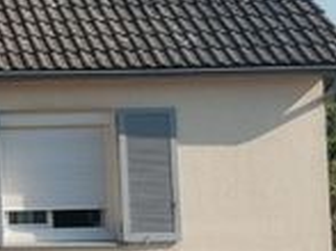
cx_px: -283
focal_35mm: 147
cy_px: 89
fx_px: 1426
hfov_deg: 12.2
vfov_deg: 10.1
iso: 50
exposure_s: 1/1621
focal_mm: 4.75
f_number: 1.8
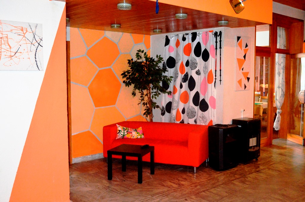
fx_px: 330
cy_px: 101
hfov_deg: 49.6
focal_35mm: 39
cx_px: 152
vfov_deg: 34.1
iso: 3200
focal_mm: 26
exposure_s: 1/60
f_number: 4
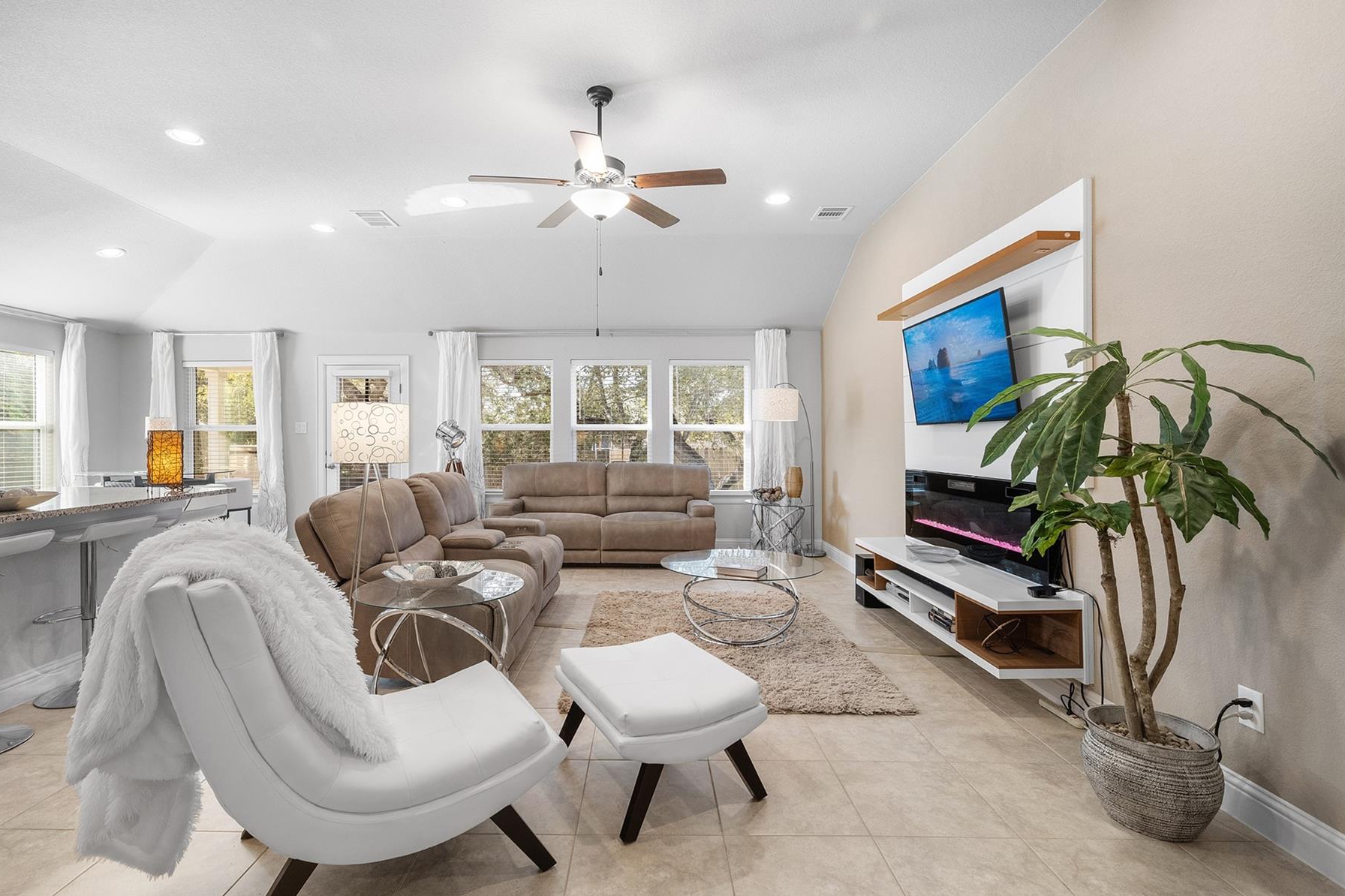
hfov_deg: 96.6
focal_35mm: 16
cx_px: 633
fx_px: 598
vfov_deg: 73.7
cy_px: 452
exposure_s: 1/25
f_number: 9
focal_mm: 14
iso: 400
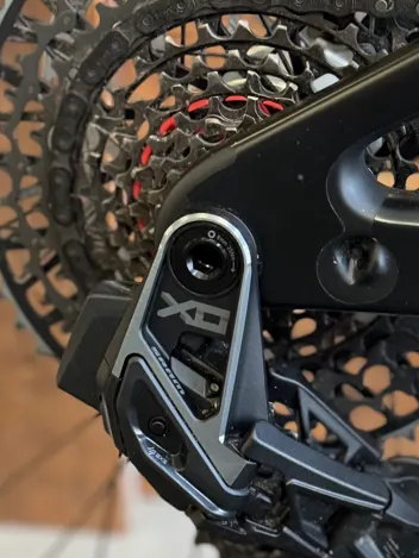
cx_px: 219
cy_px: 501
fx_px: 1758
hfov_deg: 13.6
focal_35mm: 109
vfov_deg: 17.8
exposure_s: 1/50
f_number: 1.78
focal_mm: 6.76
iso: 250
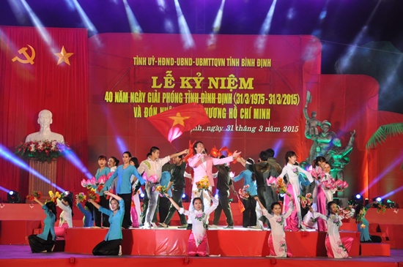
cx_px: 202
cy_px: 134
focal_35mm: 93
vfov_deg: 14.7
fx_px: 1040
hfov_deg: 21.9
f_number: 4.8
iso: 1250
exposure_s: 1/160
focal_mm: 62
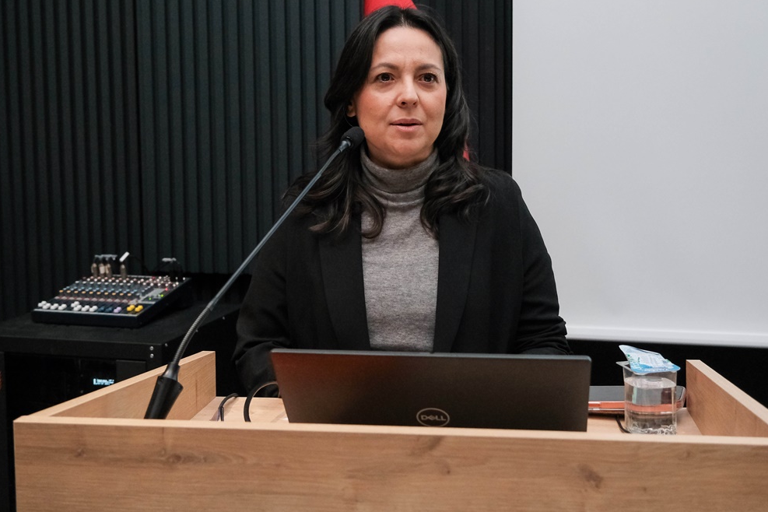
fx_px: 960
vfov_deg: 29.8
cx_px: 384
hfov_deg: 43.6
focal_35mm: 45
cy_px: 208
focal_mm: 24.7
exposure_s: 1/125
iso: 2500
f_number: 4
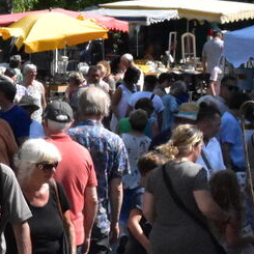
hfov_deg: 4.6
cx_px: -162
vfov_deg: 4.7
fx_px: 3105
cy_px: 136
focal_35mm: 374
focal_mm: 60
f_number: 16
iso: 8000
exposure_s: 1/4000
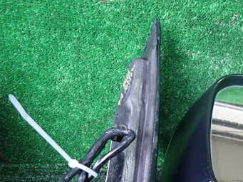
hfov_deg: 40.4
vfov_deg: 32.5
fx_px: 309
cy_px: 129
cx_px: 208
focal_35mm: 44
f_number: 2
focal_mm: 4.5
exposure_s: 1/30
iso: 640
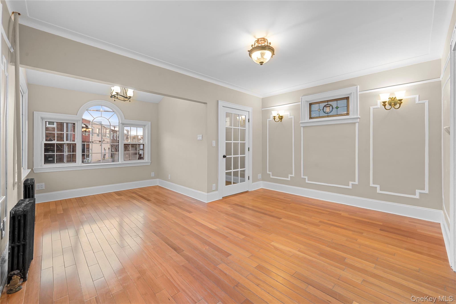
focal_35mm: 14
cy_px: 152
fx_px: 177
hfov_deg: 104.3
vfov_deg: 81.2
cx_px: 228
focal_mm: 14
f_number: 10
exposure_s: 1
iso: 250
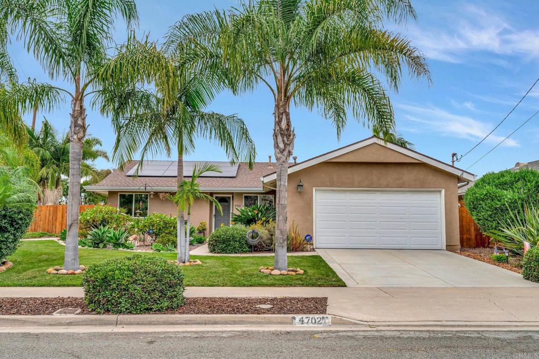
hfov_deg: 61.9
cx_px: 270
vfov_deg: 43.6
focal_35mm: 30
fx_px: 449
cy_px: 180
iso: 400
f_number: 8
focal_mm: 30
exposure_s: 1/640
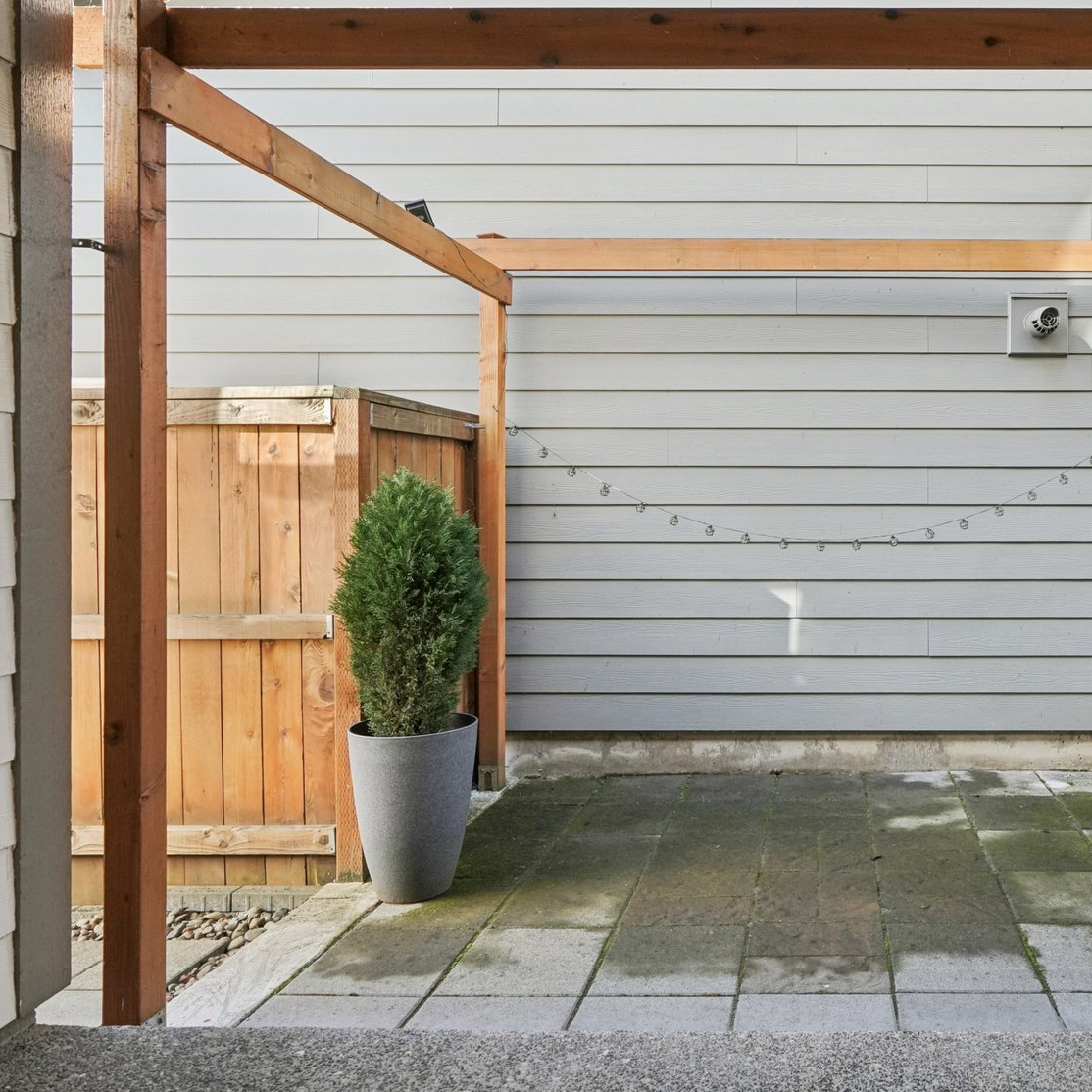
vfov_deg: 62.8
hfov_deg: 58.1
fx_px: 892
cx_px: 876
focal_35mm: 25
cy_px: 500
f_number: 8
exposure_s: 1/25
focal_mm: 16
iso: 400
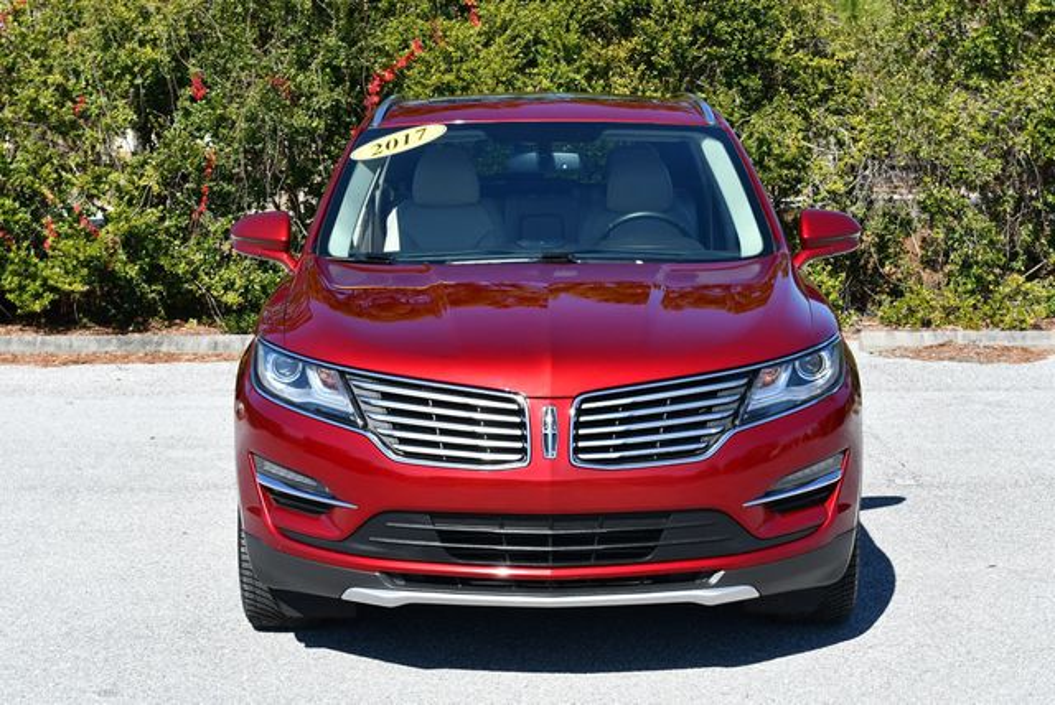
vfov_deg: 18.0
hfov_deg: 26.6
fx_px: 2229
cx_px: 528
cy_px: 352
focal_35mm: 76
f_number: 8
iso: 140
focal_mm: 38
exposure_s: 1/250
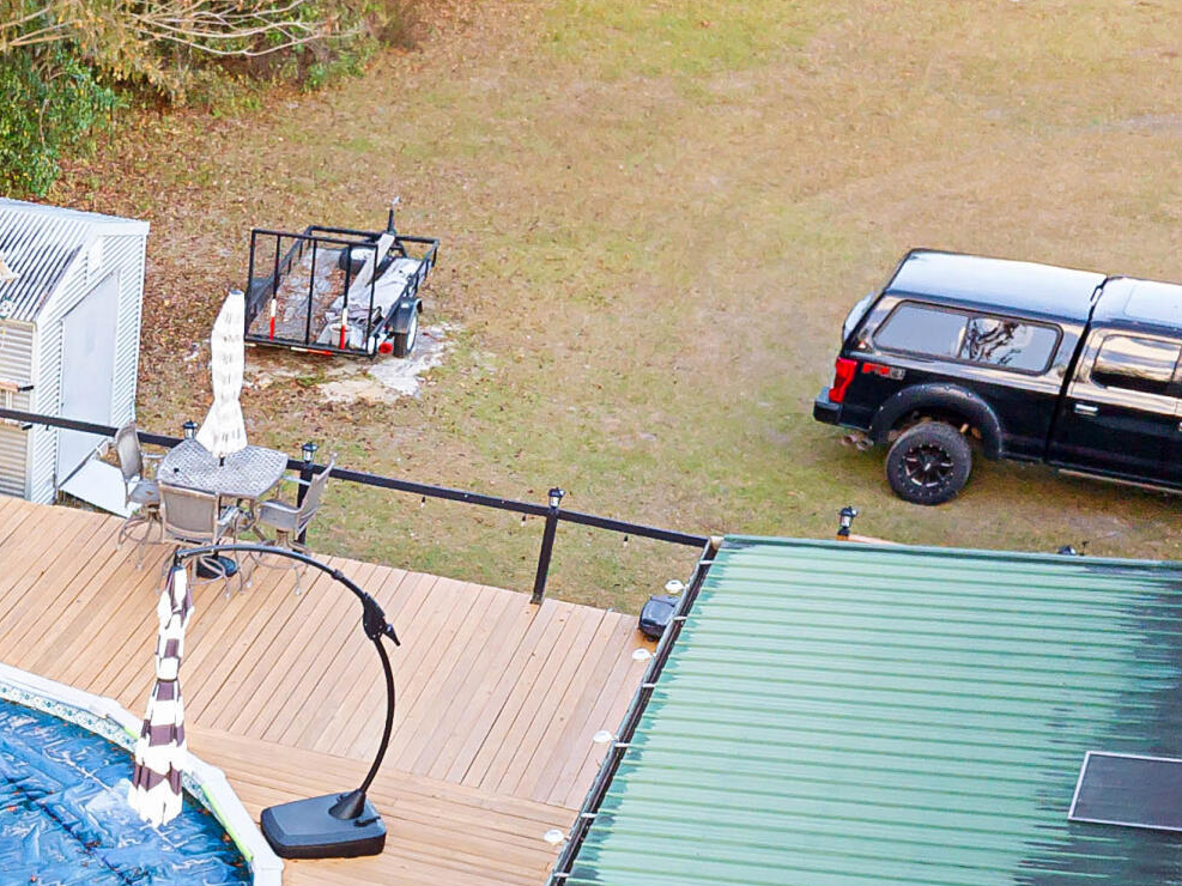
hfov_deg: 23.4
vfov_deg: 17.1
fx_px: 2697
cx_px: -71
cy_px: 1261
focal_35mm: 79
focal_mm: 4.73
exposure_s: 1/100
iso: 185
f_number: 2.2
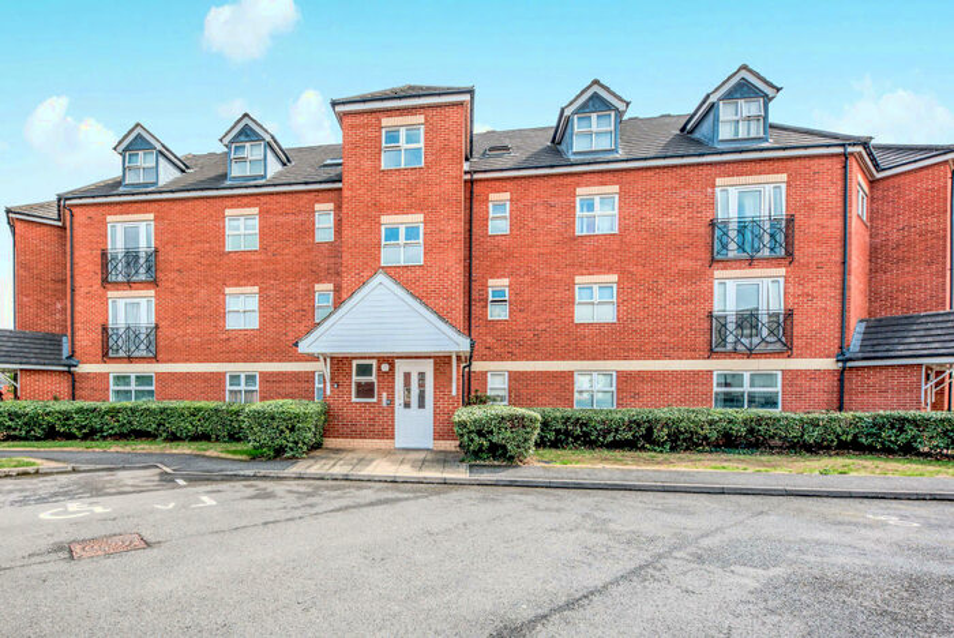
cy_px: 319
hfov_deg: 104.2
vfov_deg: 81.3
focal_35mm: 14
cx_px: 477
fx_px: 371
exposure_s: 1/400
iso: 320
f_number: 10
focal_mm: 14
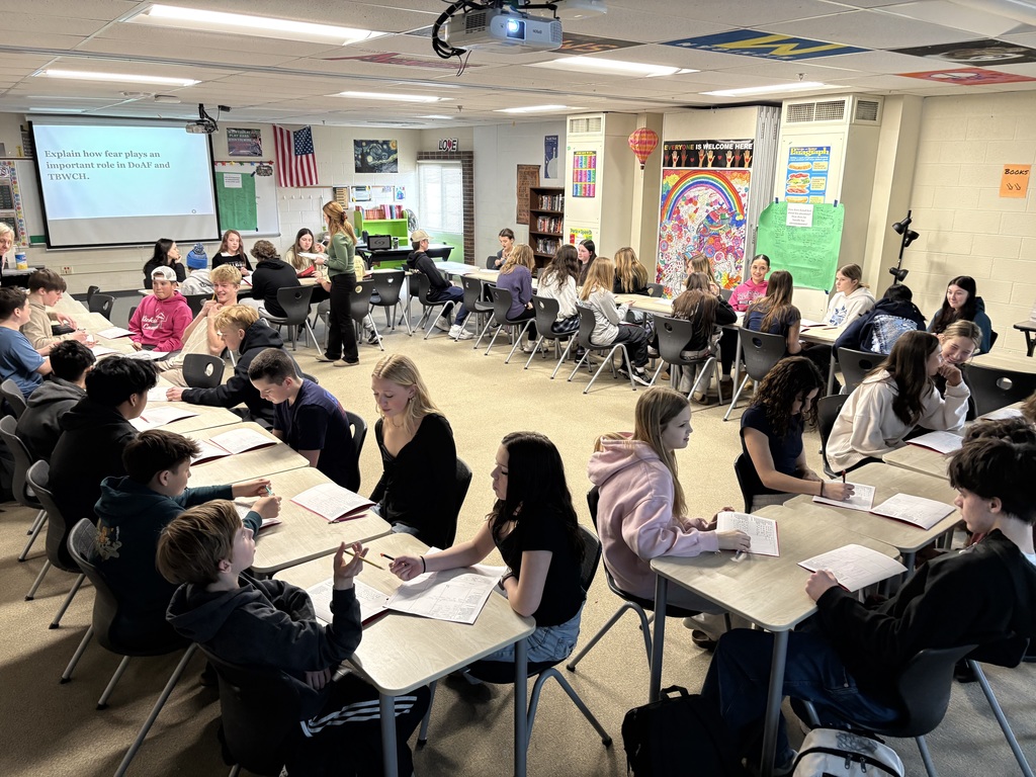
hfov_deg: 67.3
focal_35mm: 26
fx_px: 778
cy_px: 388
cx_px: 518
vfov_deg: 53.1
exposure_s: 1/60
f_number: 1.6
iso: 160
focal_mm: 5.96
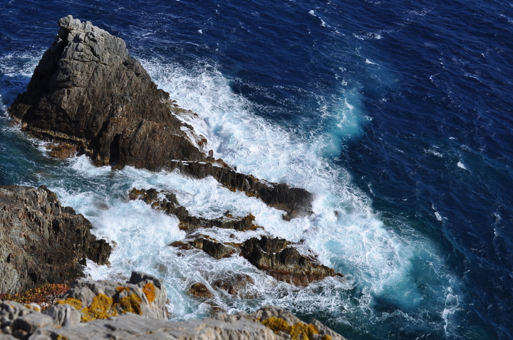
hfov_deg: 39.6
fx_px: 712
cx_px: 230
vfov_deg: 26.9
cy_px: 172
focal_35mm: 50
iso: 200
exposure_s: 1/500
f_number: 11
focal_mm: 30
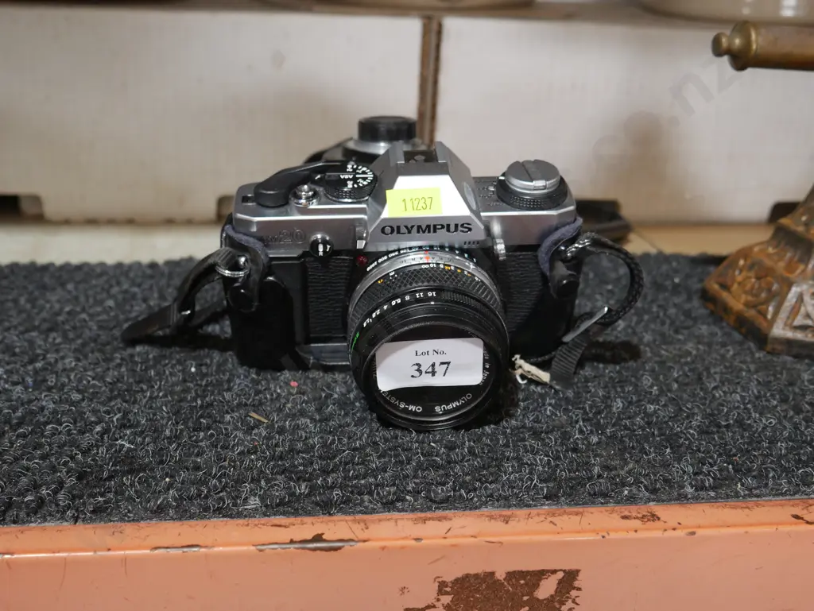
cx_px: 407
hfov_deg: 46.8
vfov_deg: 36.0
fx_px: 941
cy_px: 306
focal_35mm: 40
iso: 500
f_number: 4.5
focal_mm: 20
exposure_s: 1/60
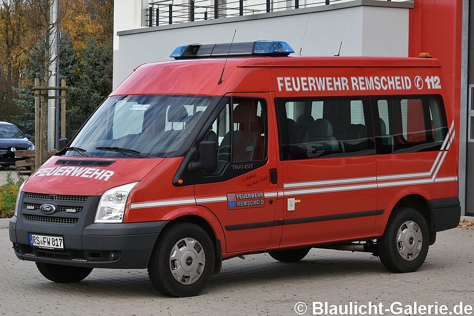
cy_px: 158
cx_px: 237
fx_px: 1119
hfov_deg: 23.9
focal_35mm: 85
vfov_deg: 16.1
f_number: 8
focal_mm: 85
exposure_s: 1/250
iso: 360
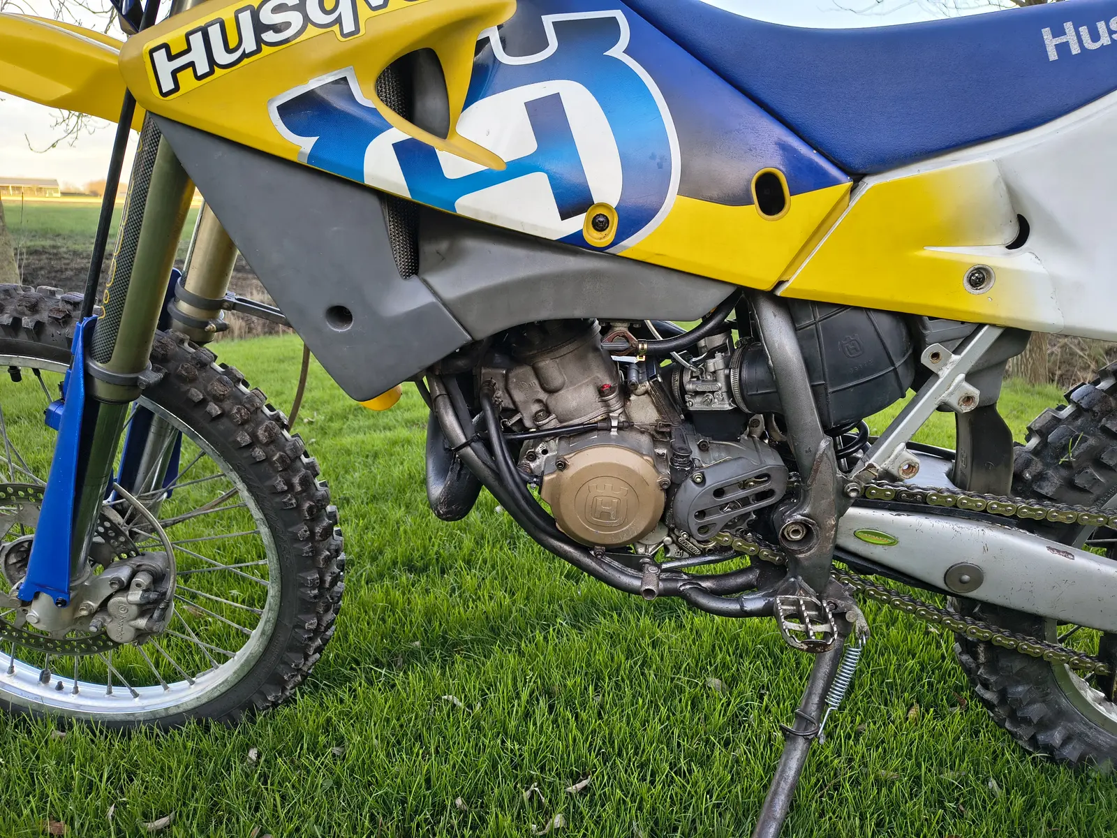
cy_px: 419
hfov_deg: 71.6
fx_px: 774
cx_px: 558
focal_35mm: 24
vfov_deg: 56.8
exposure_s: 1/112
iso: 100
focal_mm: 5.56
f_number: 1.8
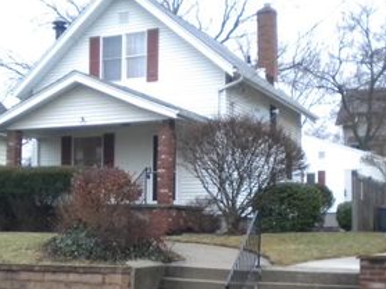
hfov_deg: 30.6
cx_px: 143
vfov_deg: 23.1
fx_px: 702
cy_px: 209
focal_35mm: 63
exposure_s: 1/44.7
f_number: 3.1
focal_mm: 6.3
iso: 400
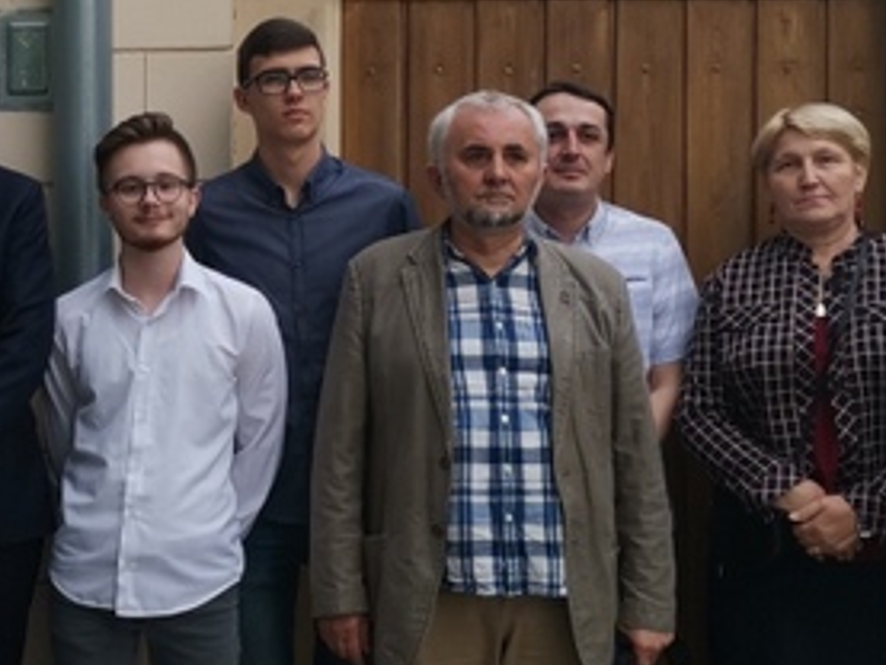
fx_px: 2586
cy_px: 237
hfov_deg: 19.0
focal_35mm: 101
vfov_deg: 14.6
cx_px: 29
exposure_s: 1/130
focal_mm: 4.75
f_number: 1.8
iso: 50
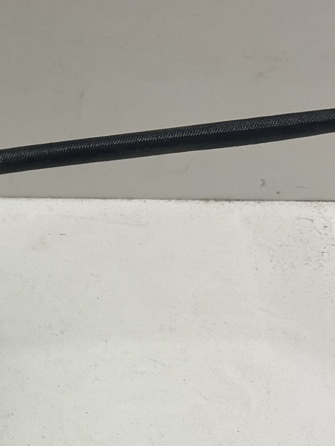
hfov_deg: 20.4
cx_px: -74
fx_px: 864
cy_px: 420
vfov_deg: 27.7
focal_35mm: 67
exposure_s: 1/100
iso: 125
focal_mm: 5.1
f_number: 1.6
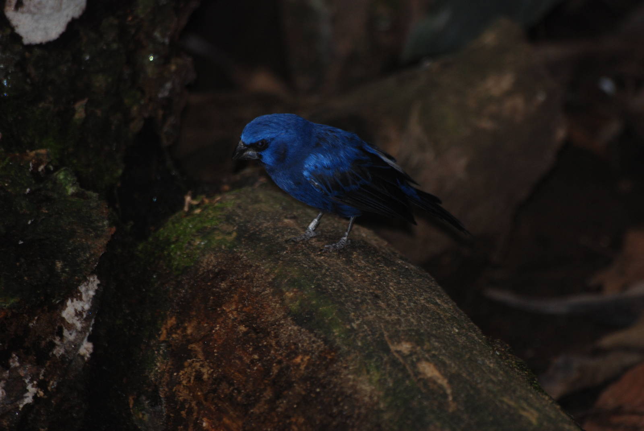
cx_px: 322
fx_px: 8059
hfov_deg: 4.6
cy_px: 216
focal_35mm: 450
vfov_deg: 3.1
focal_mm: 300
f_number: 5.6
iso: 360
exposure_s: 1/60
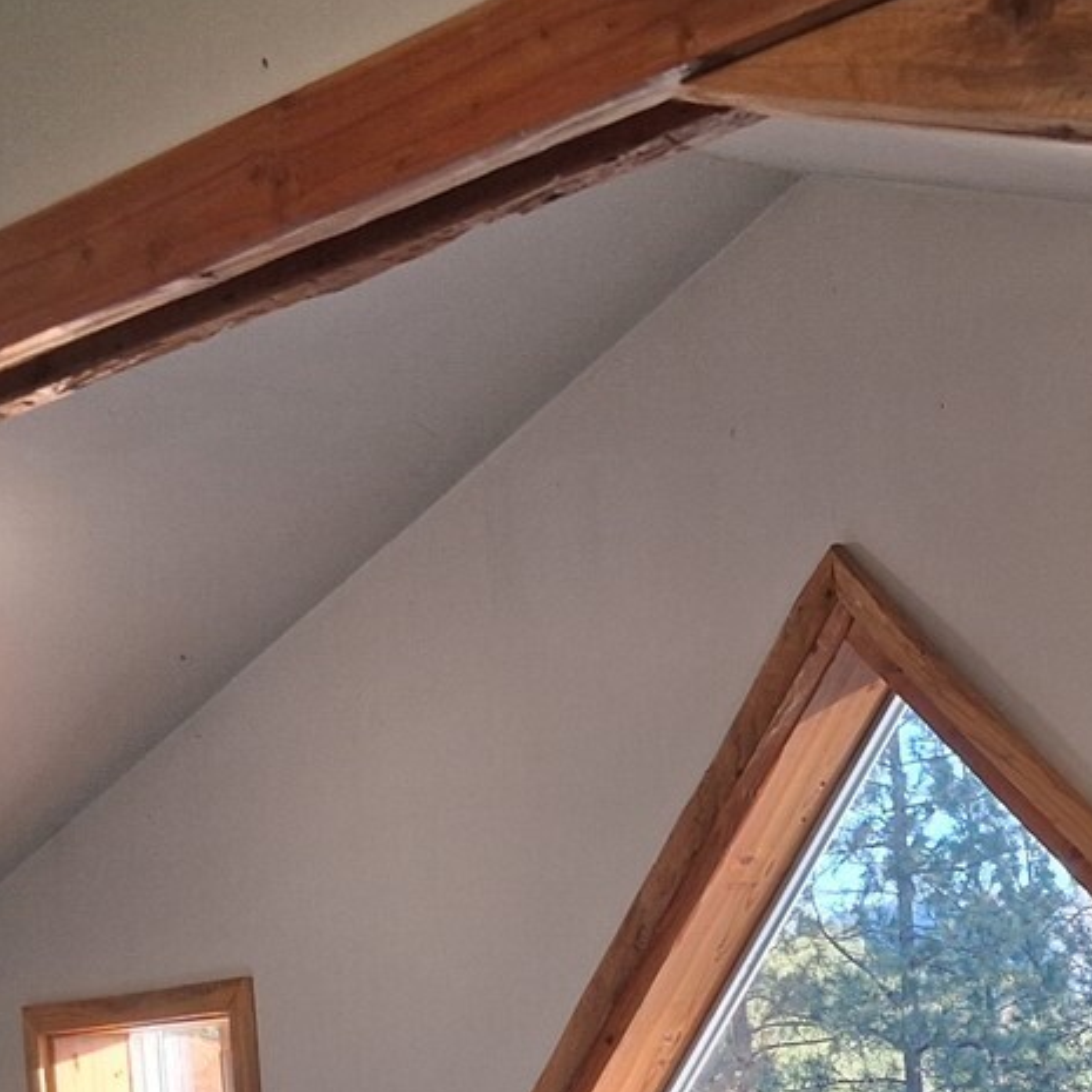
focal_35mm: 79
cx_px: 972
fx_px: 2820
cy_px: 937
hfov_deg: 21.5
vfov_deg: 21.5
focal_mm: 3.98
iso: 100
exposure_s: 1/120
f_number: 1.8
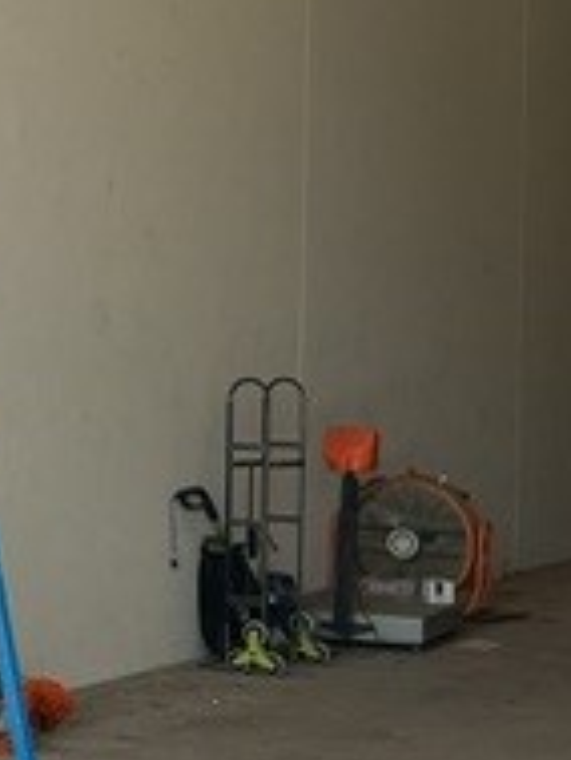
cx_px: -322
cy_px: 438
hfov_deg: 14.0
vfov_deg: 20.0
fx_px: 2153
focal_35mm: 98
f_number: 1.8
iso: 25
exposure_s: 1/400
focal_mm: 3
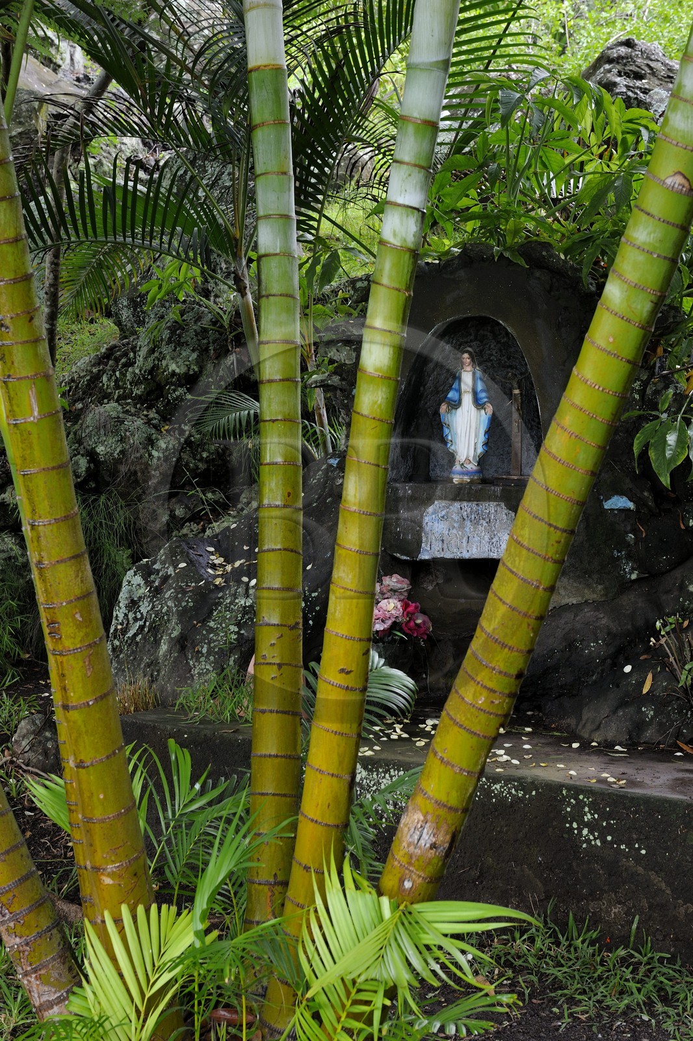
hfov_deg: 24.2
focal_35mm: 56
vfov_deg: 35.6
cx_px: 346
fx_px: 1618
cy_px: 520
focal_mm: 56
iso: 800
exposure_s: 1/60
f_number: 11
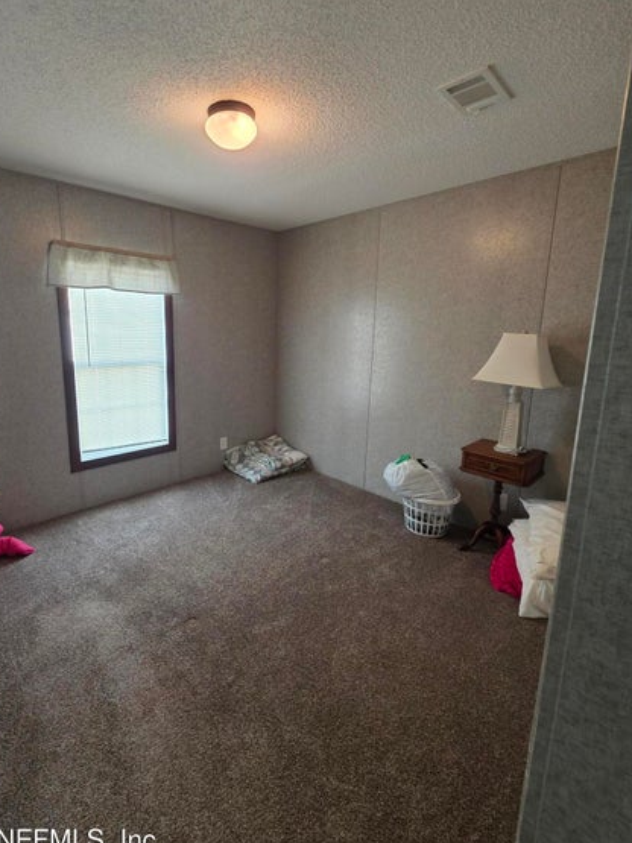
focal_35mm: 15
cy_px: 398
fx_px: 365
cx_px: 269
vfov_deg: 98.1
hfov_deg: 81.2
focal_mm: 2.2
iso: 250
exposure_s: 1/60
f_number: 1.9
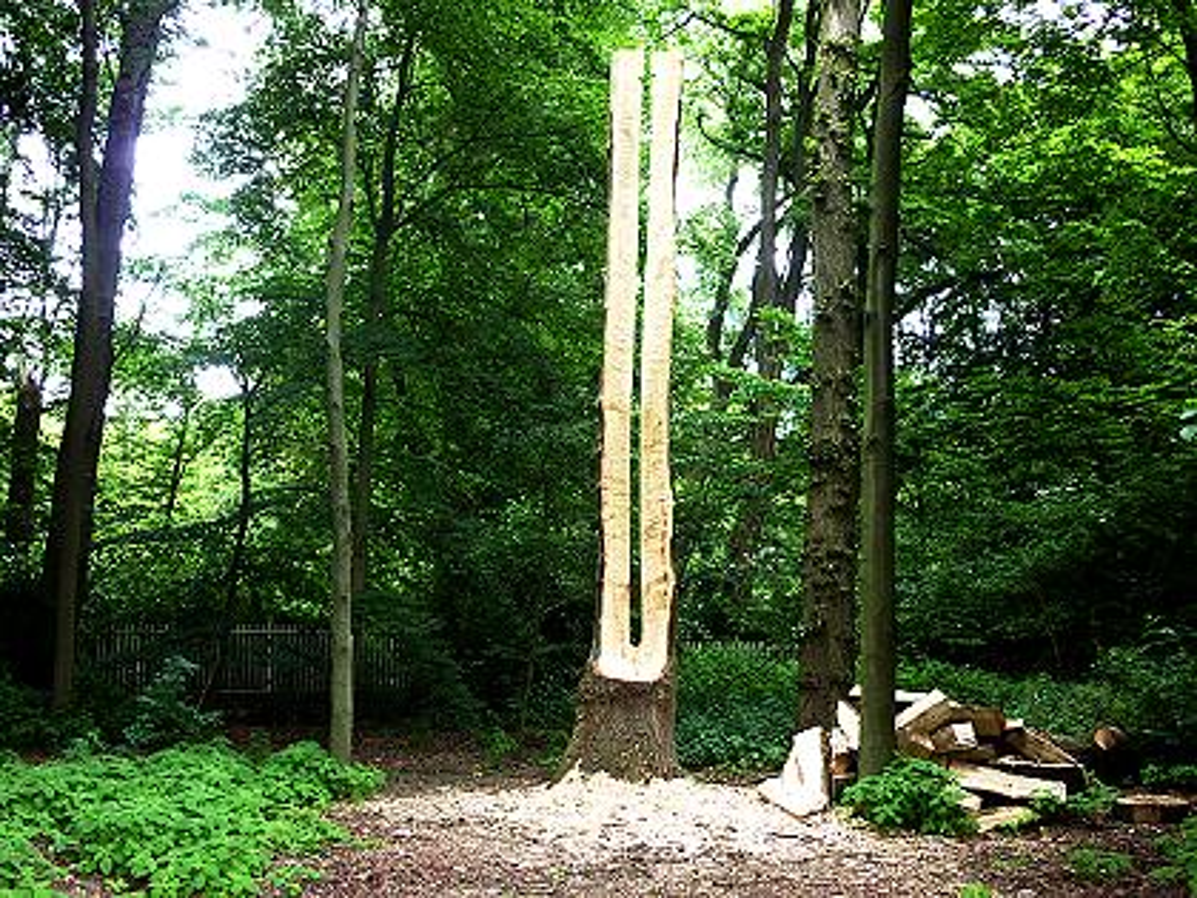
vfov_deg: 38.7
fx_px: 1279
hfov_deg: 50.1
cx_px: 598
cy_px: 449
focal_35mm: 37
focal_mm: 6.1
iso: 125
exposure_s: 1/30
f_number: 3.6
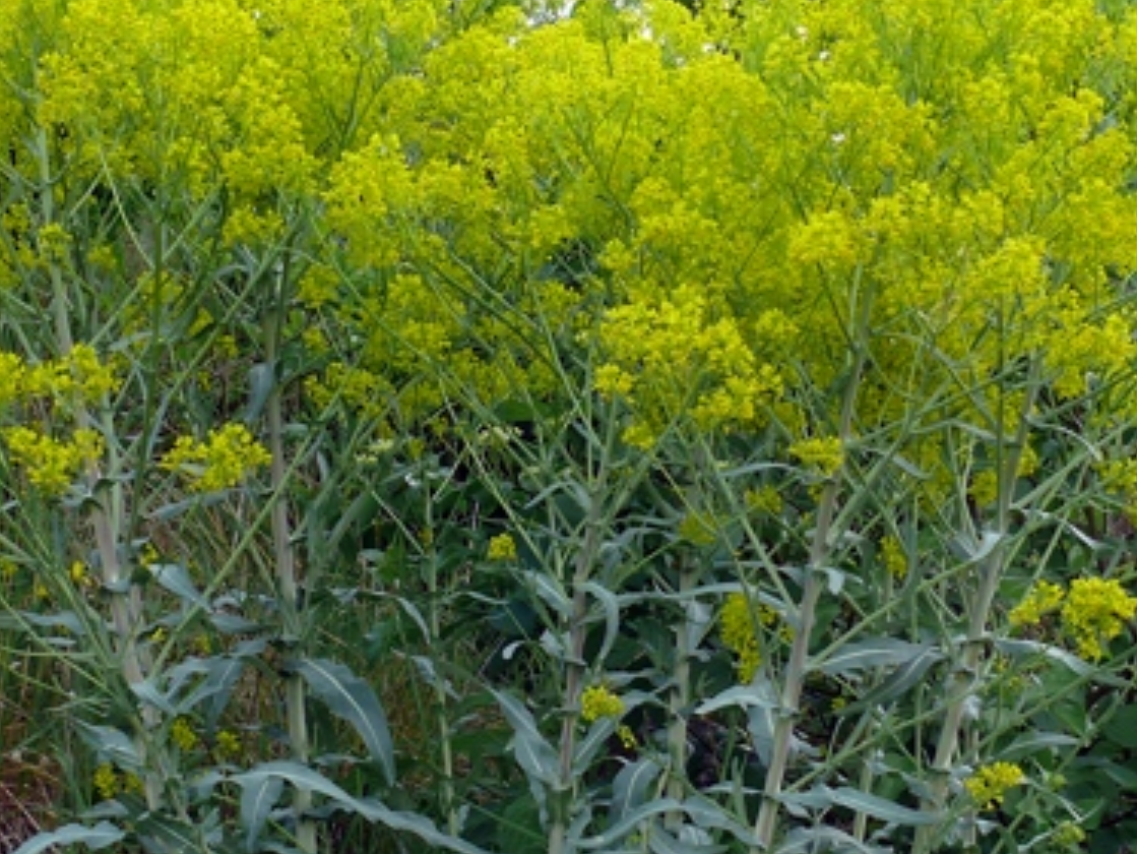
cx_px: 521
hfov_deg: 26.0
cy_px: 647
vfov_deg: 19.5
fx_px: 2464
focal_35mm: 75
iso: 100
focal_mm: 7.4
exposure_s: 1/160
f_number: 4
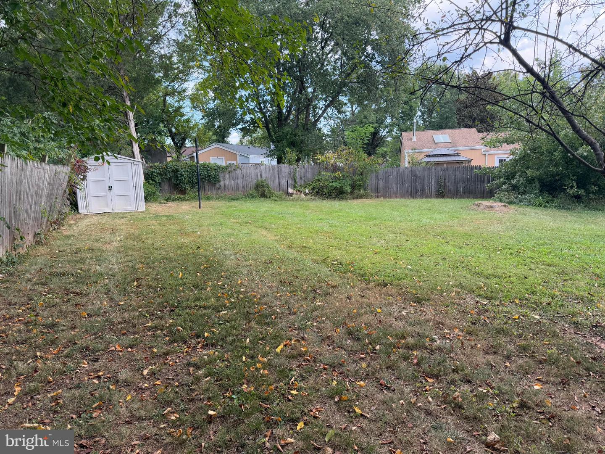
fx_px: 419
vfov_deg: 56.8
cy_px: 227
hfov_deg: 71.6
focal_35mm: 24
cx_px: 302
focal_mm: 6.76
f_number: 1.78
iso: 100
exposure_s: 1/426
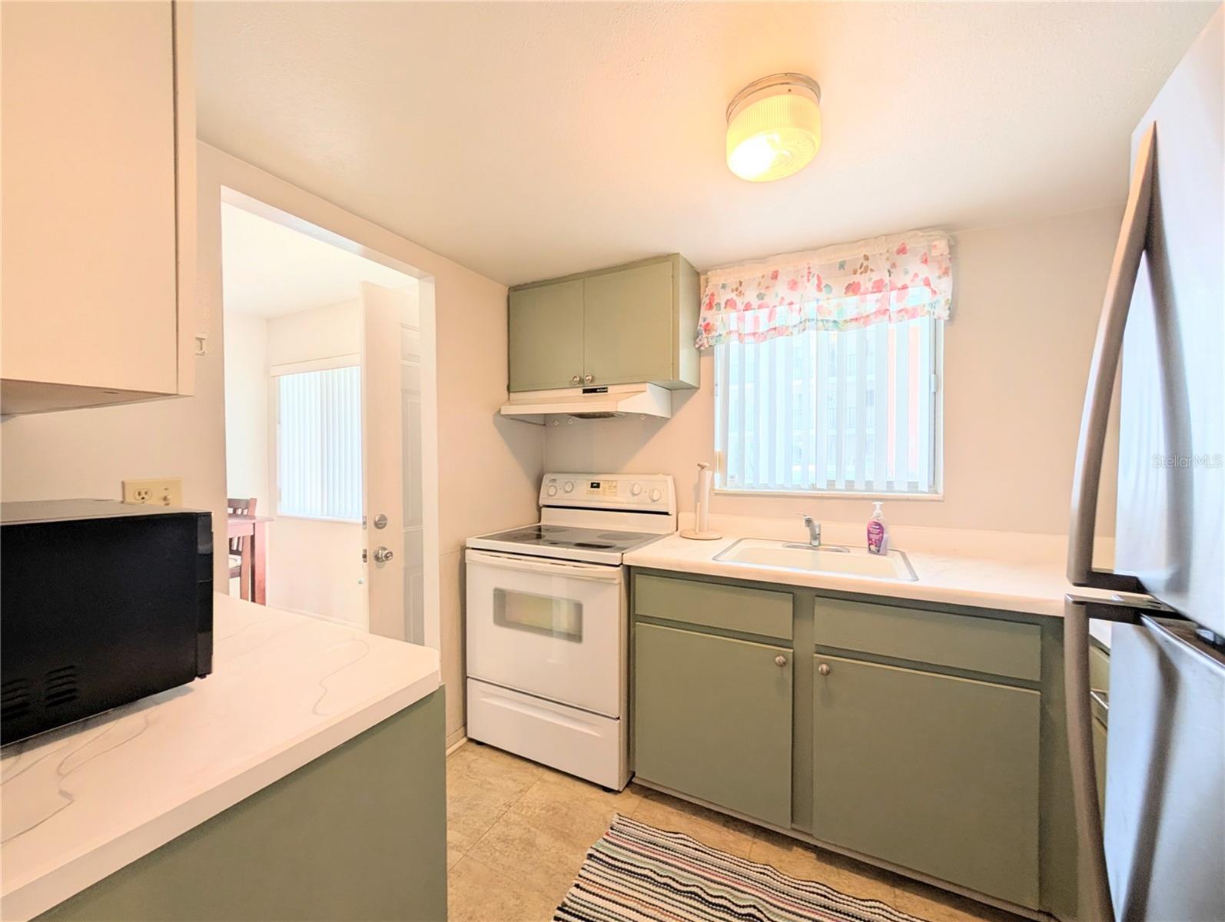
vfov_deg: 94.6
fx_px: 425
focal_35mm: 12
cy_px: 461
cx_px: 612
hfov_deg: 110.5
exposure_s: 1/163
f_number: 1.7
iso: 54
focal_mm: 2.02
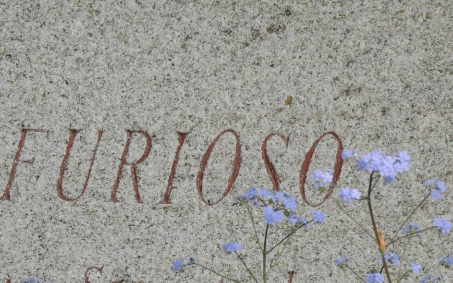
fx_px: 9641
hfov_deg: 2.7
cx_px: 136
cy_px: 289
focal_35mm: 781
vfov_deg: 1.7
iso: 160
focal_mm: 71.3
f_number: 4.8
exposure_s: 1/250
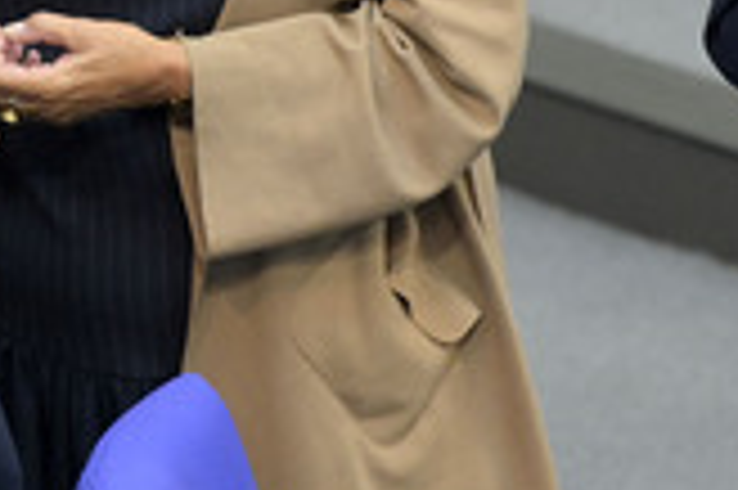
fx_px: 20807
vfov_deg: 1.4
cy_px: -103
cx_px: -128
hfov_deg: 2.0
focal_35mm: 1016
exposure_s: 1/250
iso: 10000
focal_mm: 370
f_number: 5.6
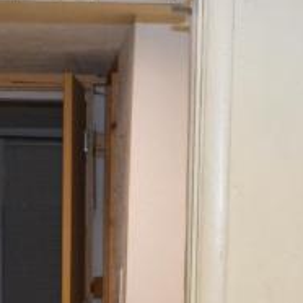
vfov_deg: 11.7
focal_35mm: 142
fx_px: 1406
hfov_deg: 12.3
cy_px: 485
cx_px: 156
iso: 560
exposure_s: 1/60
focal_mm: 18
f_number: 3.5
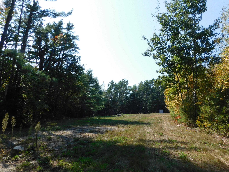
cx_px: 116
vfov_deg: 56.8
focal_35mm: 24
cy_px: 89
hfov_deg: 71.6
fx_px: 159
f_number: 3
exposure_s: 1/1250
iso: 125
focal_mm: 4
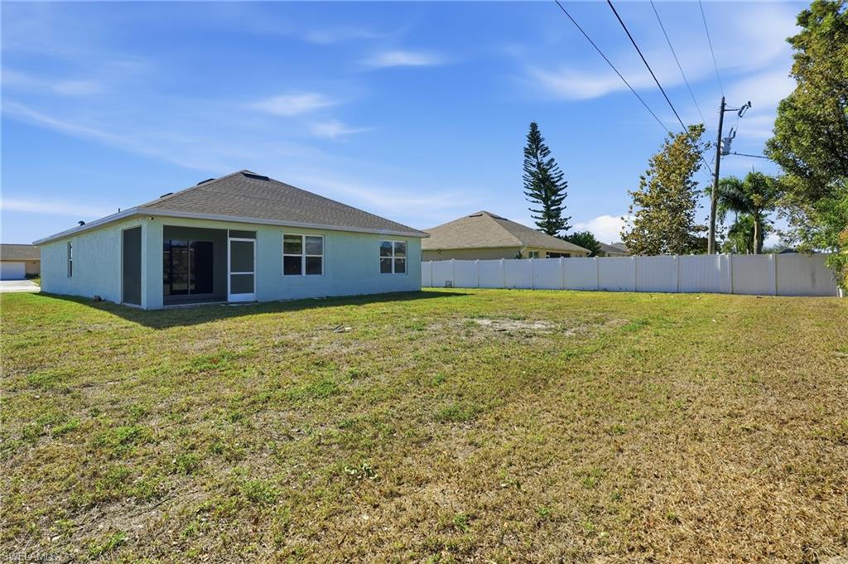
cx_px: 424
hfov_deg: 96.8
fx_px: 377
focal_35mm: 16
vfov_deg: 73.7
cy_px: 282
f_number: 9
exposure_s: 1/4000
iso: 400
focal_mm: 16
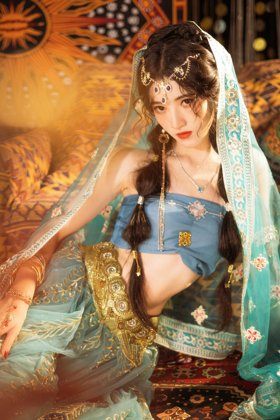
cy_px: 200
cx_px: 132
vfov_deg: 38.2
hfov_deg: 26.0
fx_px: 607
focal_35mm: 52
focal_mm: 50
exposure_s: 1/200
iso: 640
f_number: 2.2
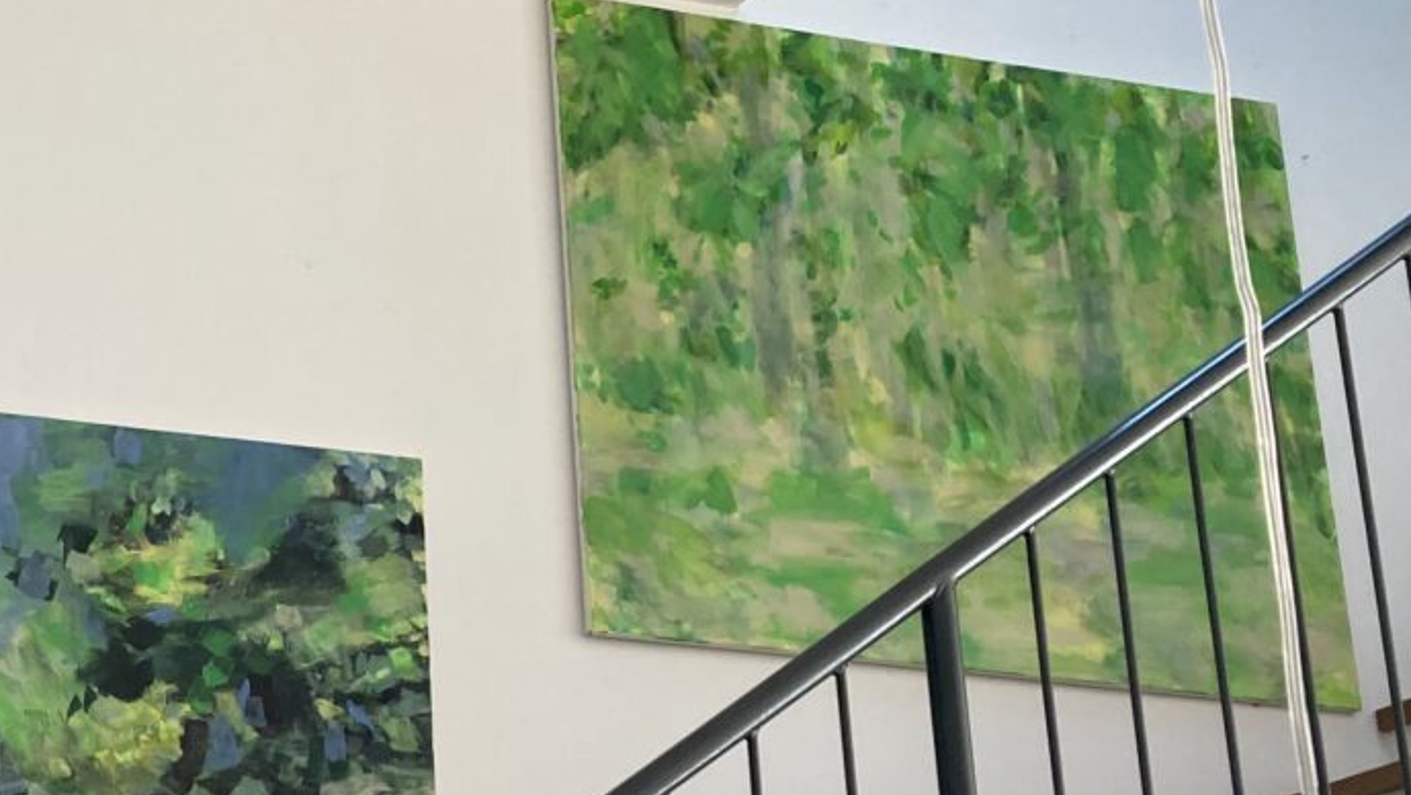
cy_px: 791
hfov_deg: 28.2
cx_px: -145
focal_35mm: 68
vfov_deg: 17.3
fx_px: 2545
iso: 80
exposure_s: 1/118
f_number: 1.8
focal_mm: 3.99
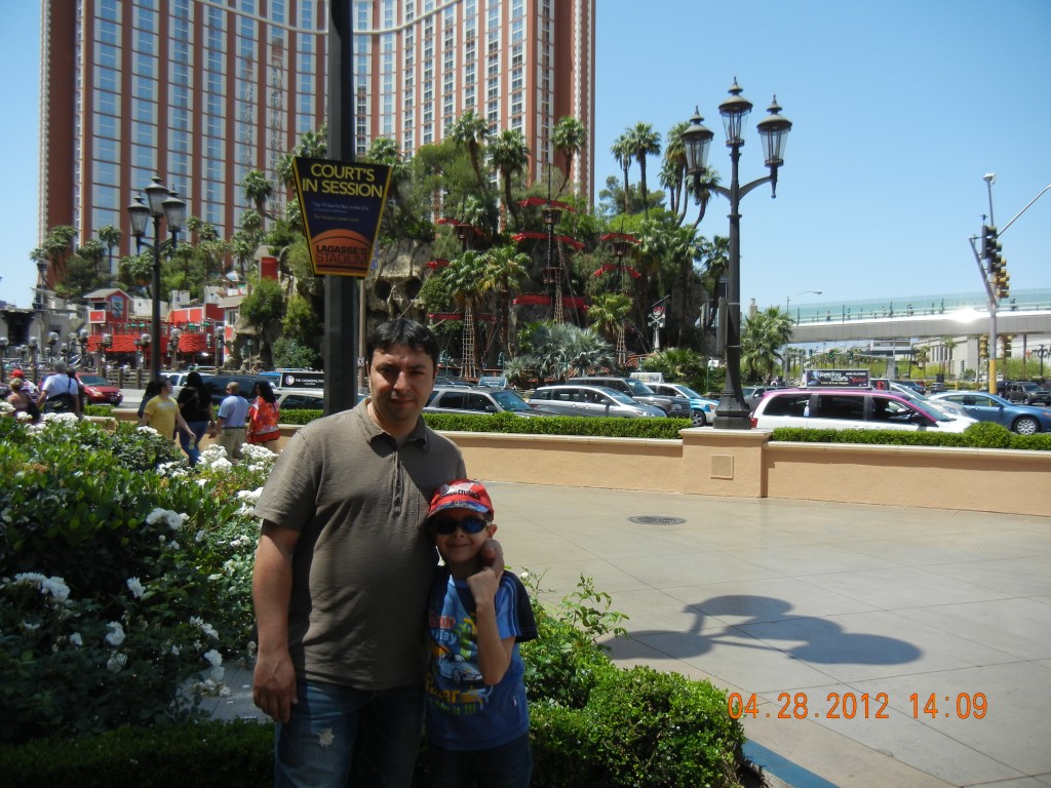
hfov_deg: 60.0
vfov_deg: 46.8
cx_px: 526
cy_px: 394
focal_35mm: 30
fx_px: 911
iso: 160
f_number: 7
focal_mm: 5.4
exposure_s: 1/327
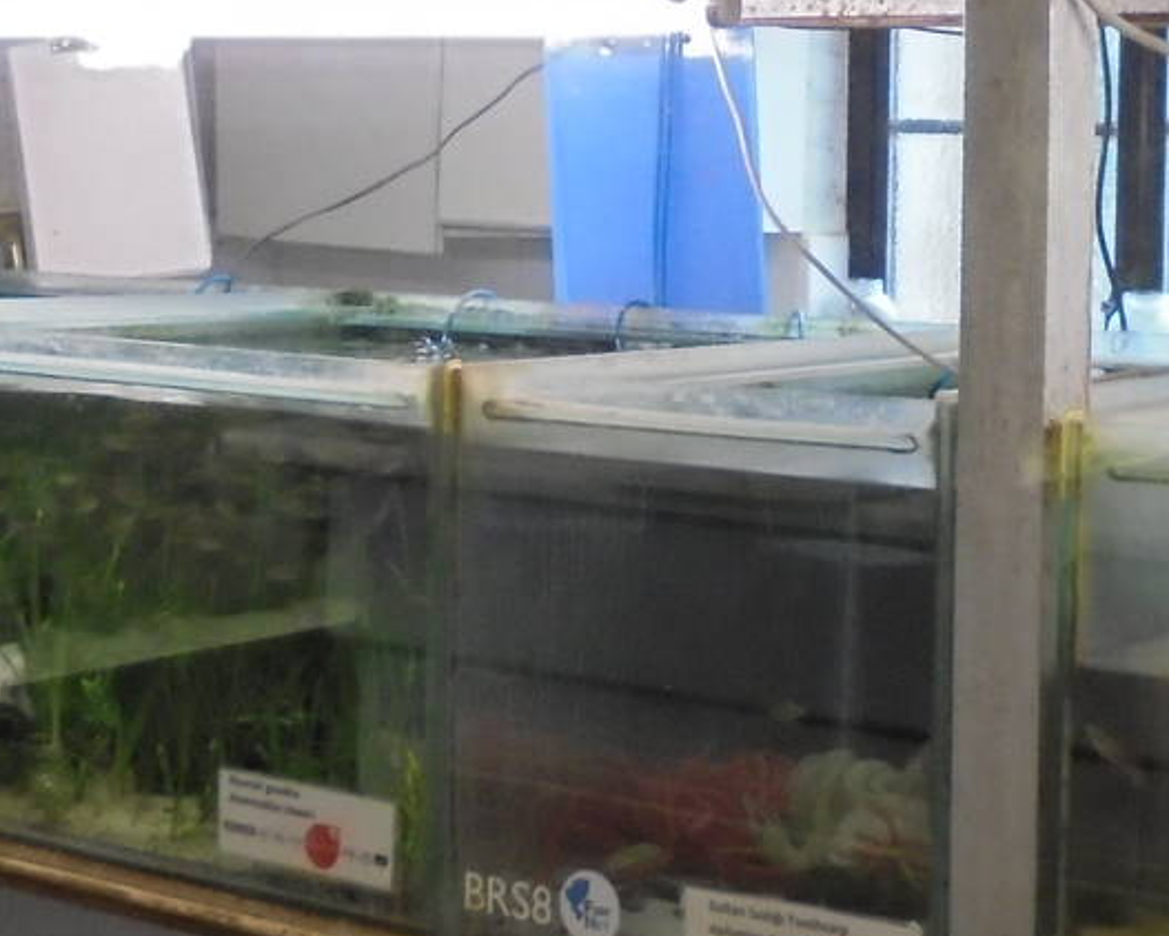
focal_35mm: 77
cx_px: 816
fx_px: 2665
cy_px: 189
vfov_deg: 19.7
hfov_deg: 24.6
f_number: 3.5
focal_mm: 4.6
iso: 320
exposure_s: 1/30
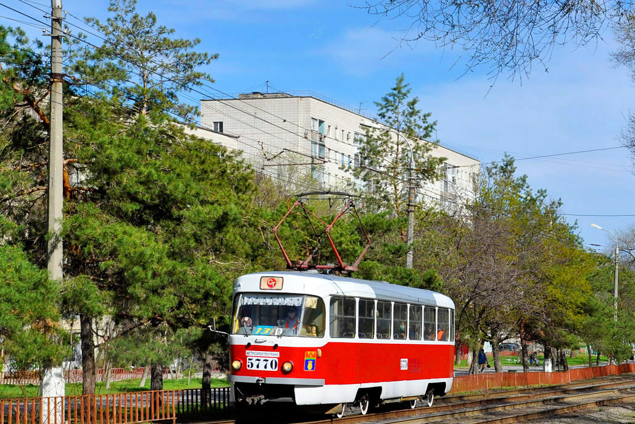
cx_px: 332
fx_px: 1270
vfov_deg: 18.9
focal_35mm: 72
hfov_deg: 28.1
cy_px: 245
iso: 200
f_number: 8
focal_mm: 38
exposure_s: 1/500
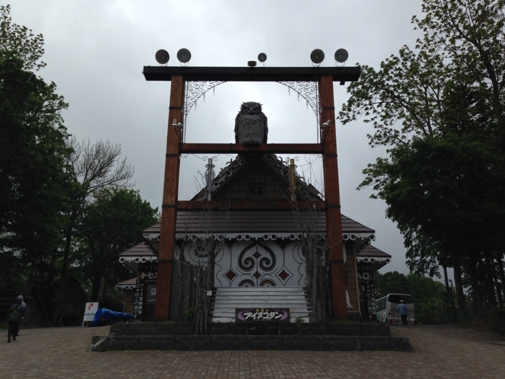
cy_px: 190
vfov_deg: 42.9
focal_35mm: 33
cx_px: 252
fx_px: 481
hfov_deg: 55.4
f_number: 2.4
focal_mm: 4.12
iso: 50
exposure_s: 1/1695
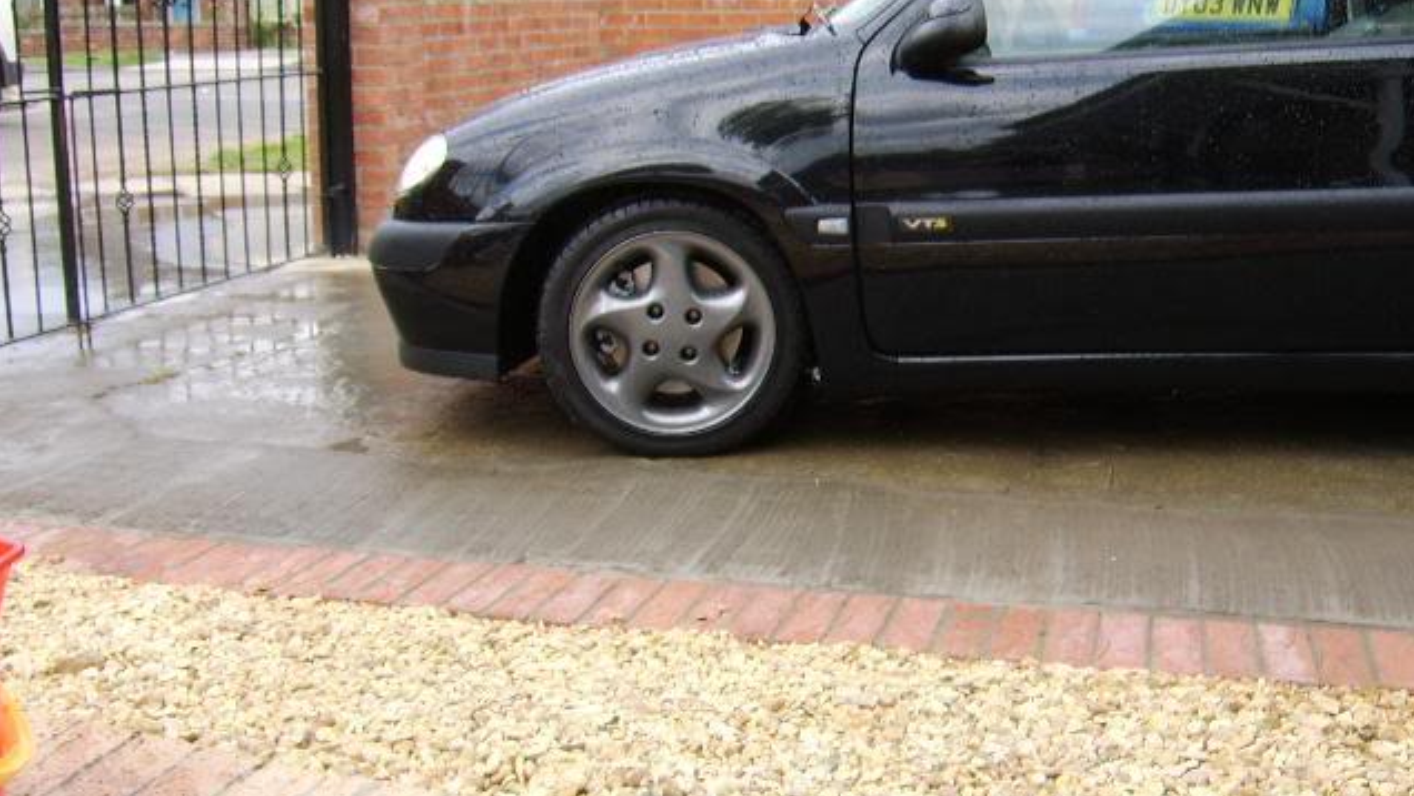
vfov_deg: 34.6
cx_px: 707
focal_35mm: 34
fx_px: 1275
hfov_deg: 58.0
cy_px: 349
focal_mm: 8.13
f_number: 5.6
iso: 71
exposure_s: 1/136
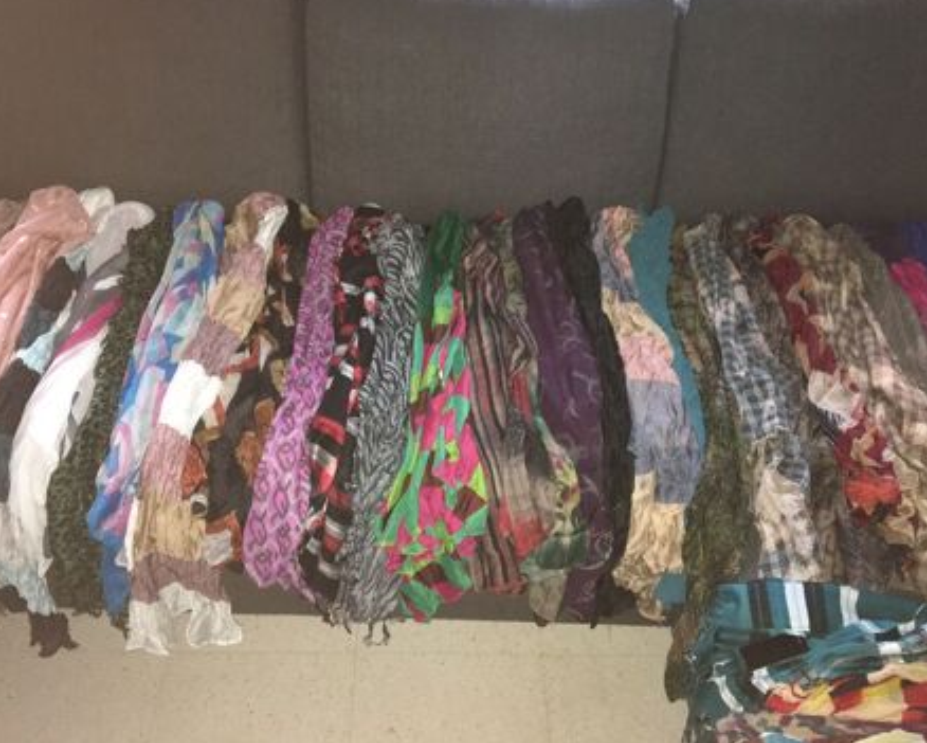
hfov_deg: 57.1
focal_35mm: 31
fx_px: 851
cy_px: 366
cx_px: 428
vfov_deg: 47.2
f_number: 2.2
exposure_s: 1/17
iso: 250
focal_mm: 4.15
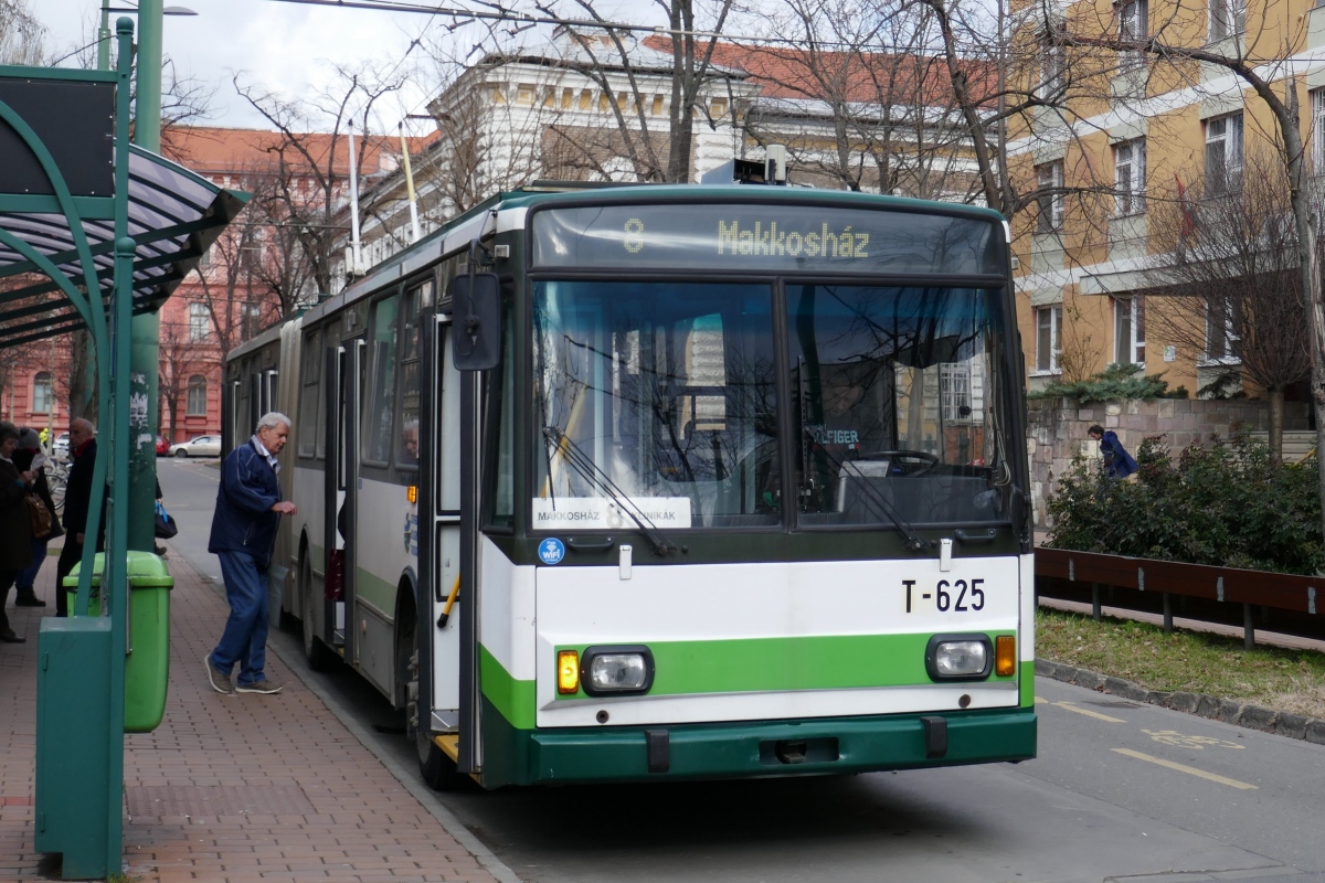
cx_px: 662
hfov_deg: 53.1
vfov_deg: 36.9
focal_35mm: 36
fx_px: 1325
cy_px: 442
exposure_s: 1/500
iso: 125
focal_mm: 13.1
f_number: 3.5
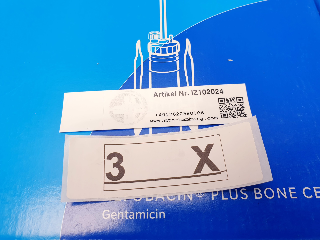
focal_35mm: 26
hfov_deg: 67.3
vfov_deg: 53.1
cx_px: 160
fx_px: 240
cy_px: 120
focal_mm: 4.3
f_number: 2.4
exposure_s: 1/100
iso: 80
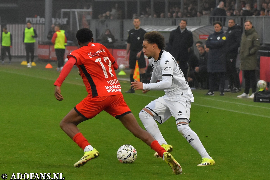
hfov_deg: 14.4
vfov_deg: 9.6
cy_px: 90
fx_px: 1069
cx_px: 135
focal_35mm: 142
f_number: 3.5
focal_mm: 95
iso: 1600
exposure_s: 1/800
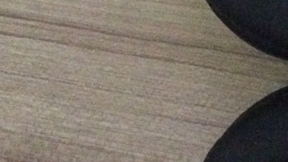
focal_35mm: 109
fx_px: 832
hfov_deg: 19.6
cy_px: 45
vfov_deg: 11.1
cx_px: 184
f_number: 2.4
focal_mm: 3.3
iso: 800
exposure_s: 1/17
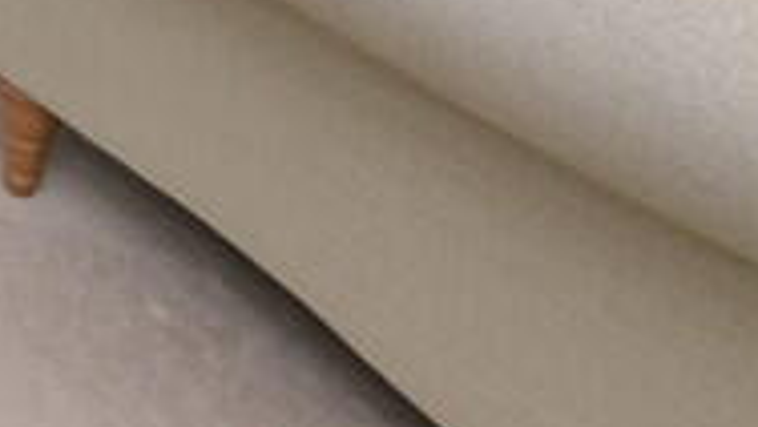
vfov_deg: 10.1
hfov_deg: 18.0
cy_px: -790
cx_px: -617
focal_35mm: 94
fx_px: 1887
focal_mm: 11
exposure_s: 1/60
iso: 400
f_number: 5.6
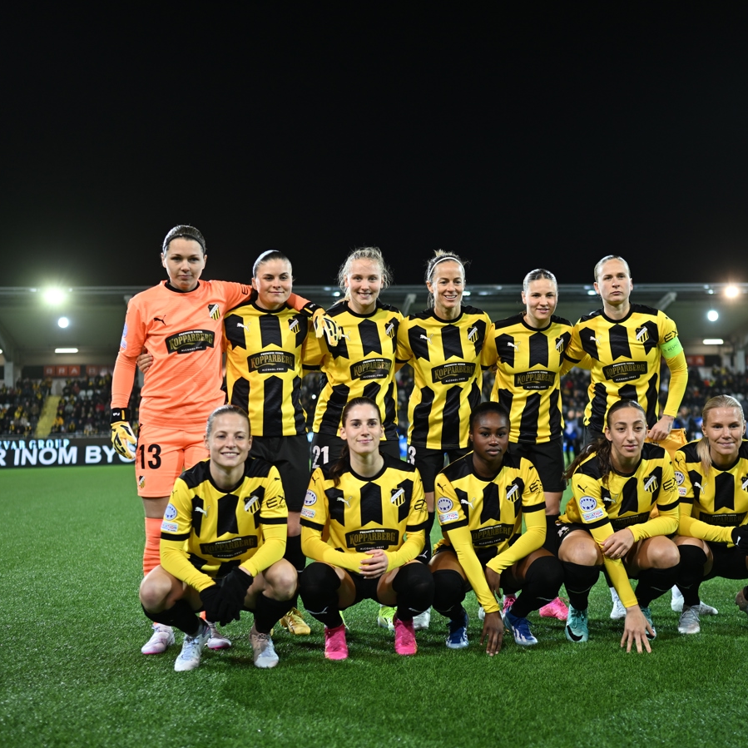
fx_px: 1100
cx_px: 447
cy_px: 374
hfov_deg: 37.4
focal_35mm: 45
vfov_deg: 37.6
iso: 400
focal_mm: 35
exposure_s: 1/500
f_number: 1.8
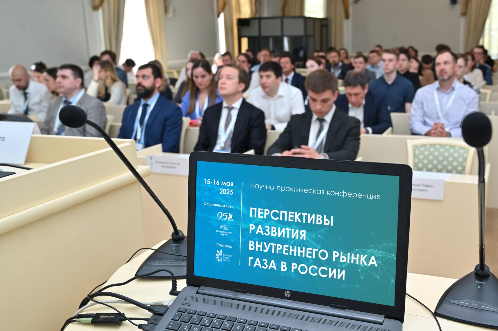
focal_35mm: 31
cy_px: 166
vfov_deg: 42.3
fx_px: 428
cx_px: 249
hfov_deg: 60.3
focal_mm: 31
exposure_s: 1/100
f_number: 5.6
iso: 640
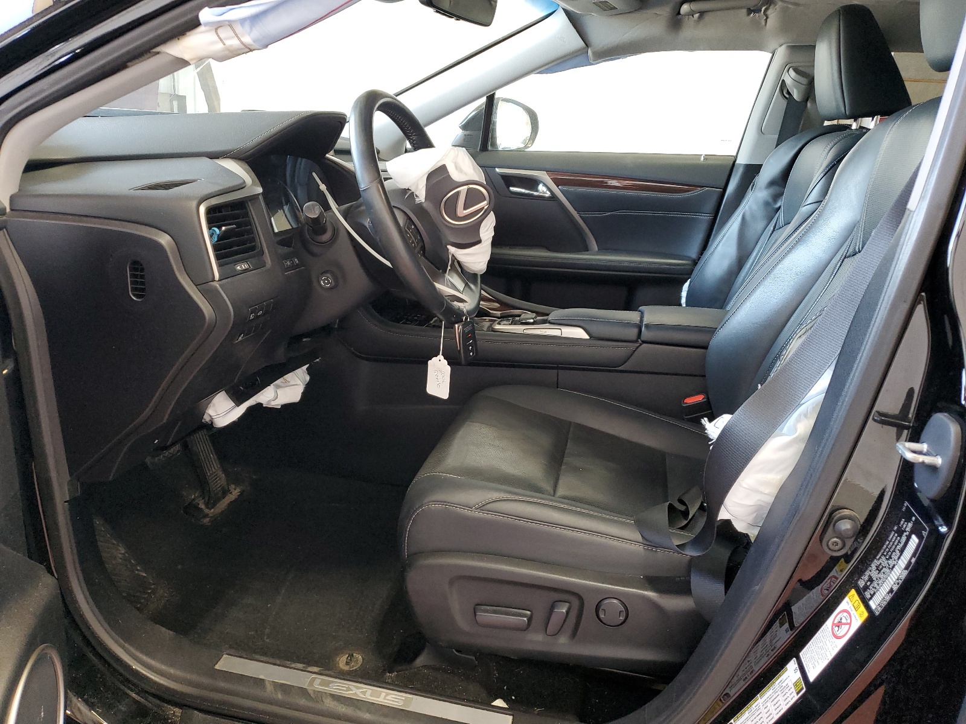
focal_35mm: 26
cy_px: 362
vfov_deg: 53.1
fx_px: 726
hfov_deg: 67.3
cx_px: 483
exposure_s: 1/60.2
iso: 142
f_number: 1.5
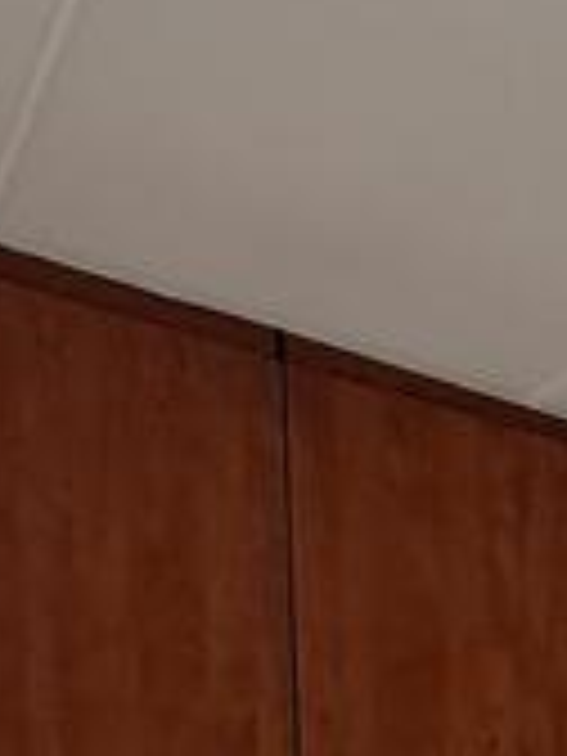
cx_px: 846
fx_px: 1354
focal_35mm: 62
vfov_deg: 22.5
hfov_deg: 20.4
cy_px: 1264
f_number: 2.2
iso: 80
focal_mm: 1.42
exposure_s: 1/40
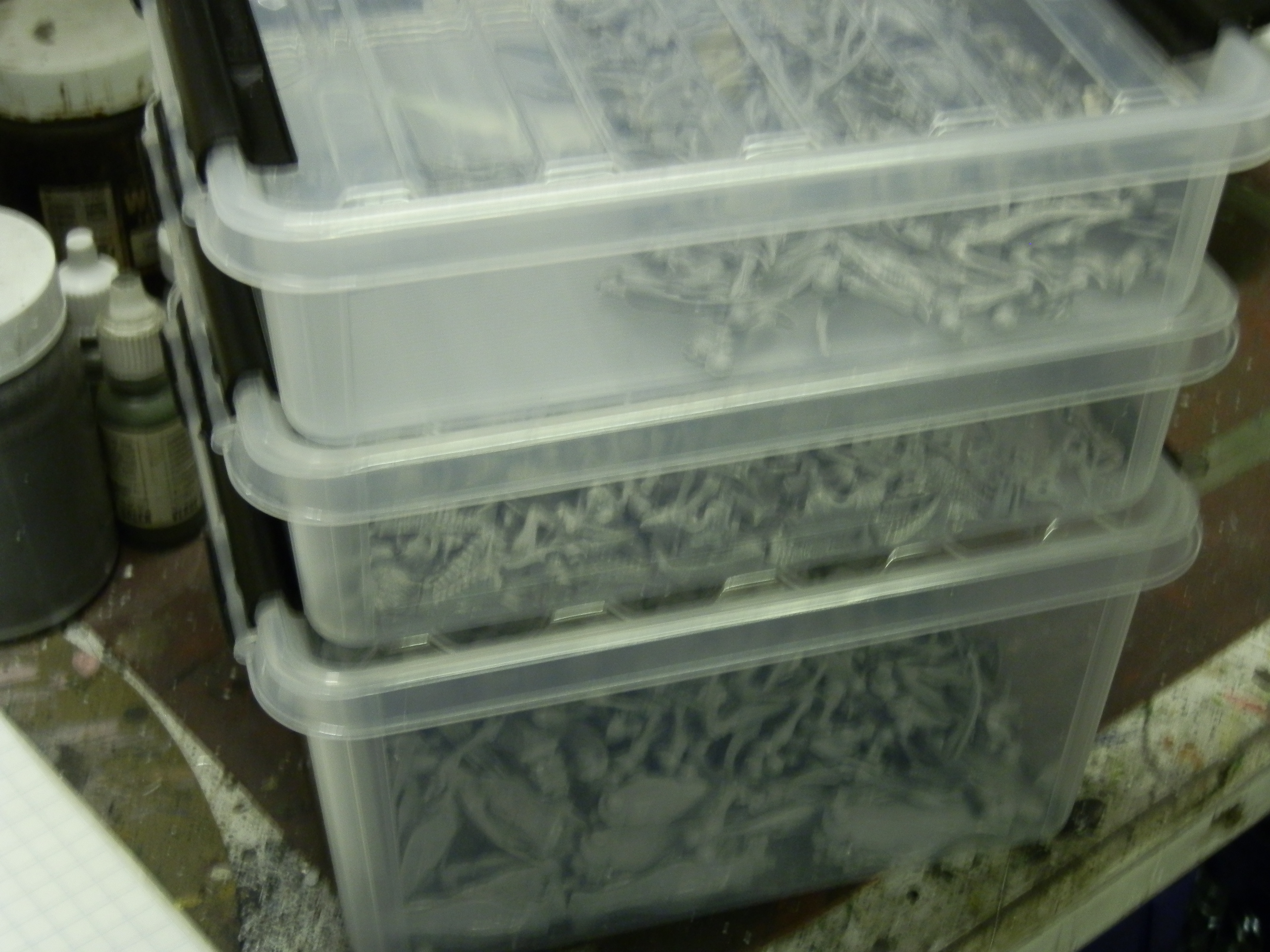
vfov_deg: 24.0
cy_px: 476
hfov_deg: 31.7
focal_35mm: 61
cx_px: 635
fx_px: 2238
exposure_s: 1/8
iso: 200
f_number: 3.7
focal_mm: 10.99
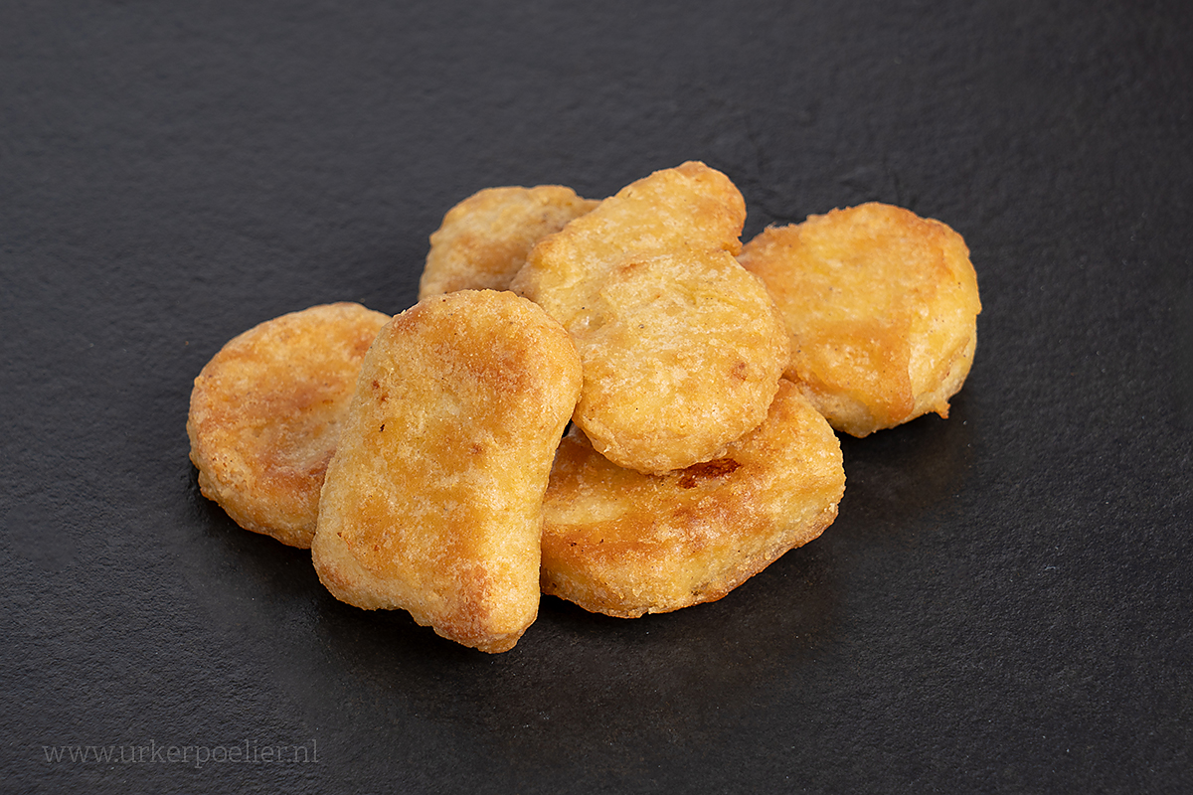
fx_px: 3479
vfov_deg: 13.0
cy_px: 398
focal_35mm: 105
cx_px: 596
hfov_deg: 19.5
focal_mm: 105
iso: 100
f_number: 9
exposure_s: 1/160
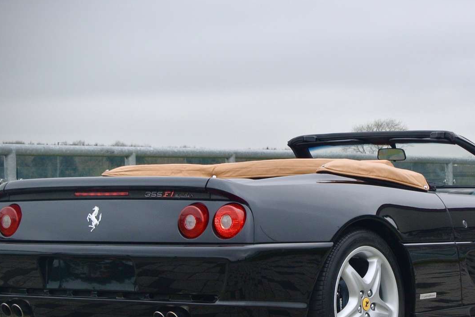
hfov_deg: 18.3
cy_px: 210
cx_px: 363
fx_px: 1465
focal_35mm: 111
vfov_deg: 12.3
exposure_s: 1/100
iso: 140
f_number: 5.6
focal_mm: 21.9
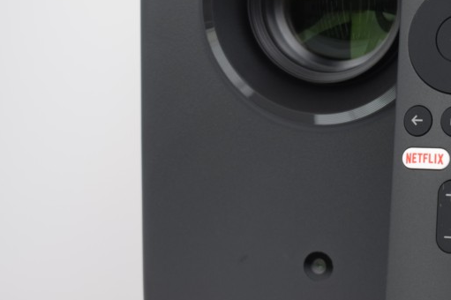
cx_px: 338
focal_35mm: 94
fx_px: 1177
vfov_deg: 14.5
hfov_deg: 21.5
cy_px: 75
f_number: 6.3
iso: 640
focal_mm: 40
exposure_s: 1/160
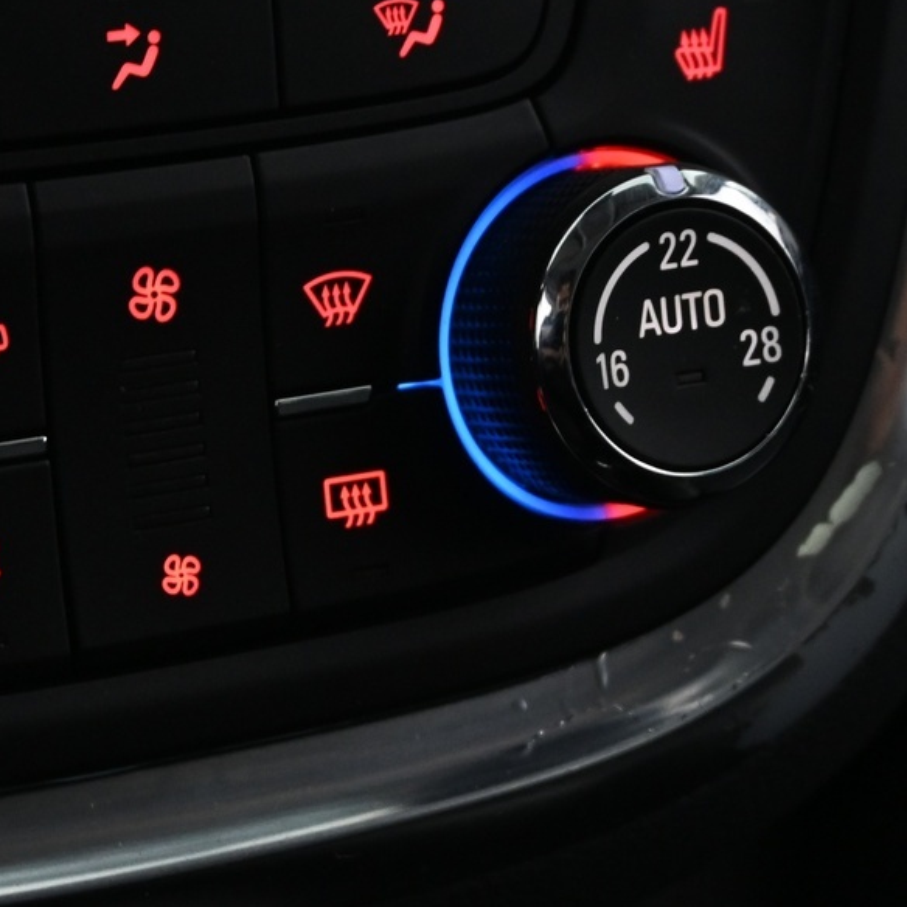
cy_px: 398
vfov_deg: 17.6
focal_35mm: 99
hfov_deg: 17.4
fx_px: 2935
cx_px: 152
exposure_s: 1/15
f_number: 4.5
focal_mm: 28
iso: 1600
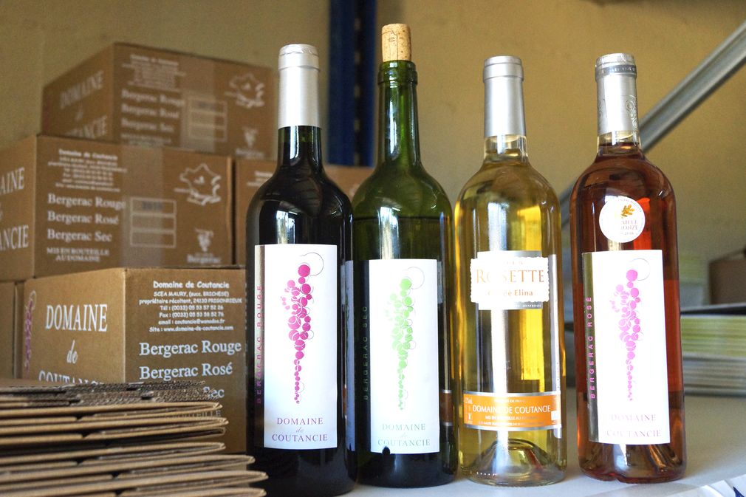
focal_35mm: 42
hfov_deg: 46.4
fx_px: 870
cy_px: 248
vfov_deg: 31.9
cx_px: 373
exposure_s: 1/160
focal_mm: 28
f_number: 4.5
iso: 1000
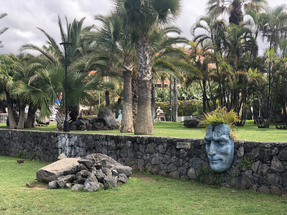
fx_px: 431
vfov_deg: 28.0
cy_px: 108
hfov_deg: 36.8
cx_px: 144
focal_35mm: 52
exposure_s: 1/318
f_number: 2.4
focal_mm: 6
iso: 16
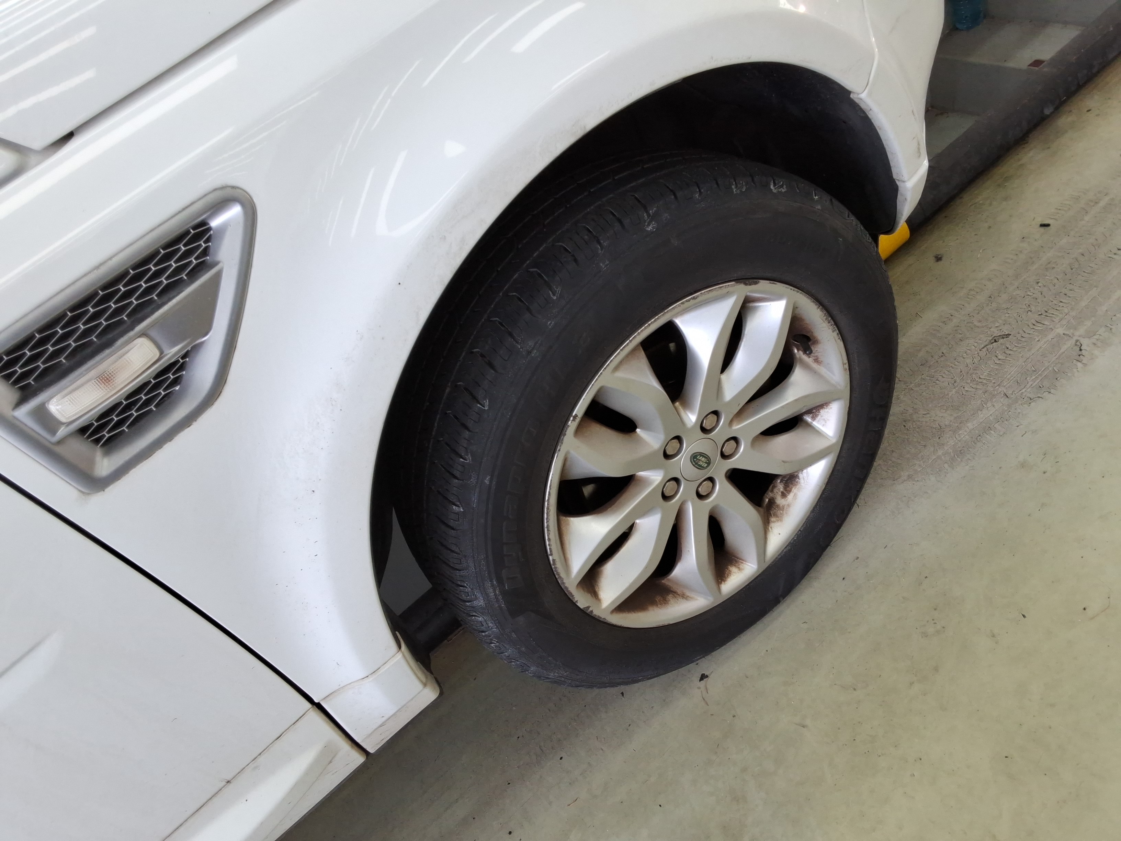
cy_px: 420
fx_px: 907
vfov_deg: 49.7
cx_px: 560
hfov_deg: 63.4
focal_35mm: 28
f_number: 1.9
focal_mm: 2.91
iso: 44
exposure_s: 1/120
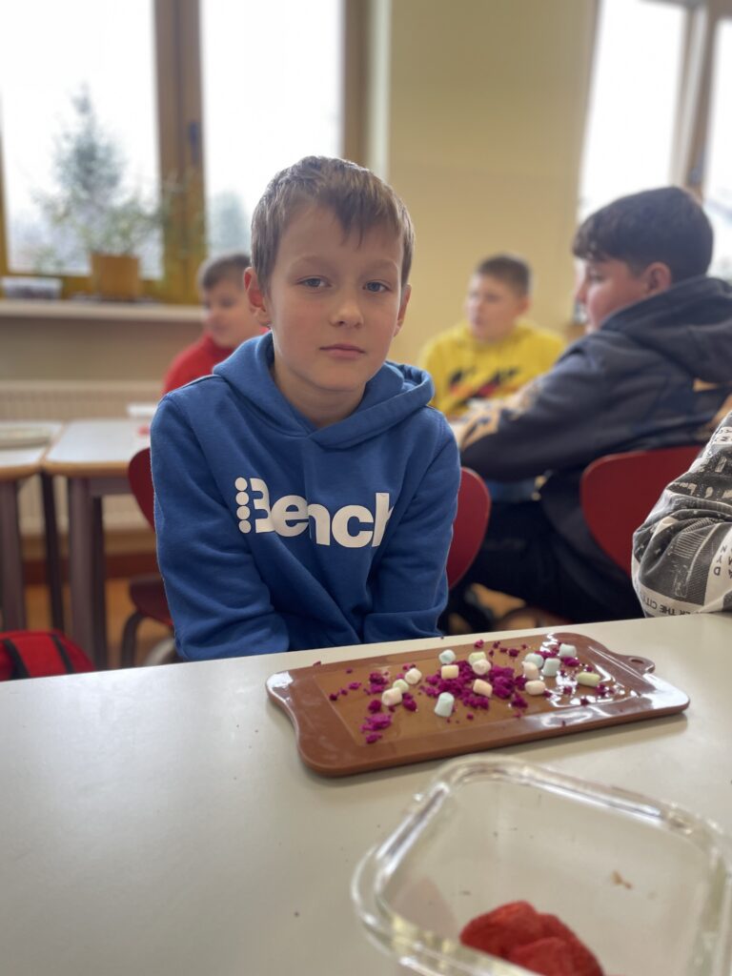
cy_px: 488
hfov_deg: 53.1
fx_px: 733
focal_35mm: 26
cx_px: 366
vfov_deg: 67.3
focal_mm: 4.2
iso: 100
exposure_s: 1/121
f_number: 1.6
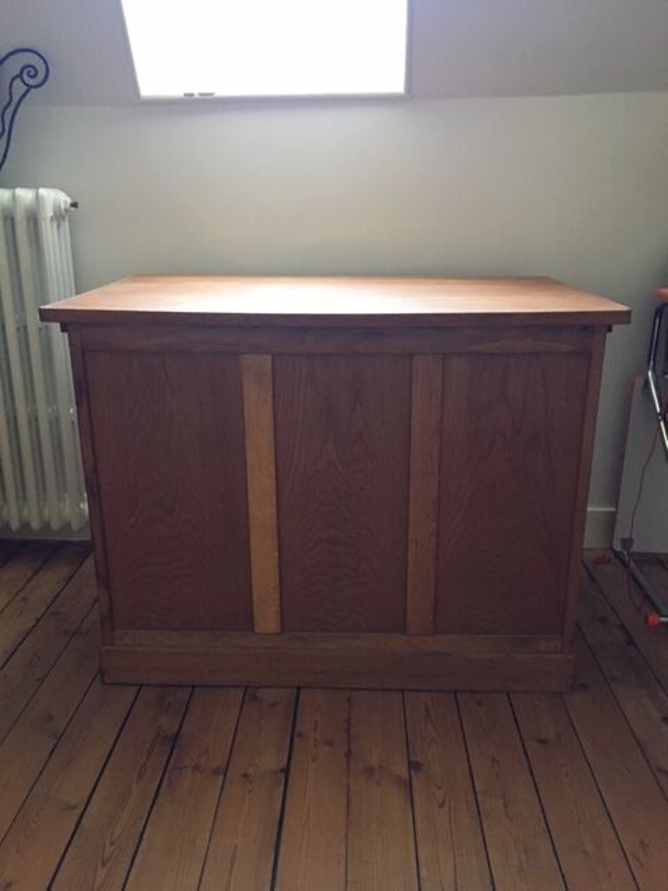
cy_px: 446
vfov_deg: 61.7
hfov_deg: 48.2
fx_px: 746
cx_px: 334
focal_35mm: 29
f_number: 2.2
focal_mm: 4.15
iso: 200
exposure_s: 1/25
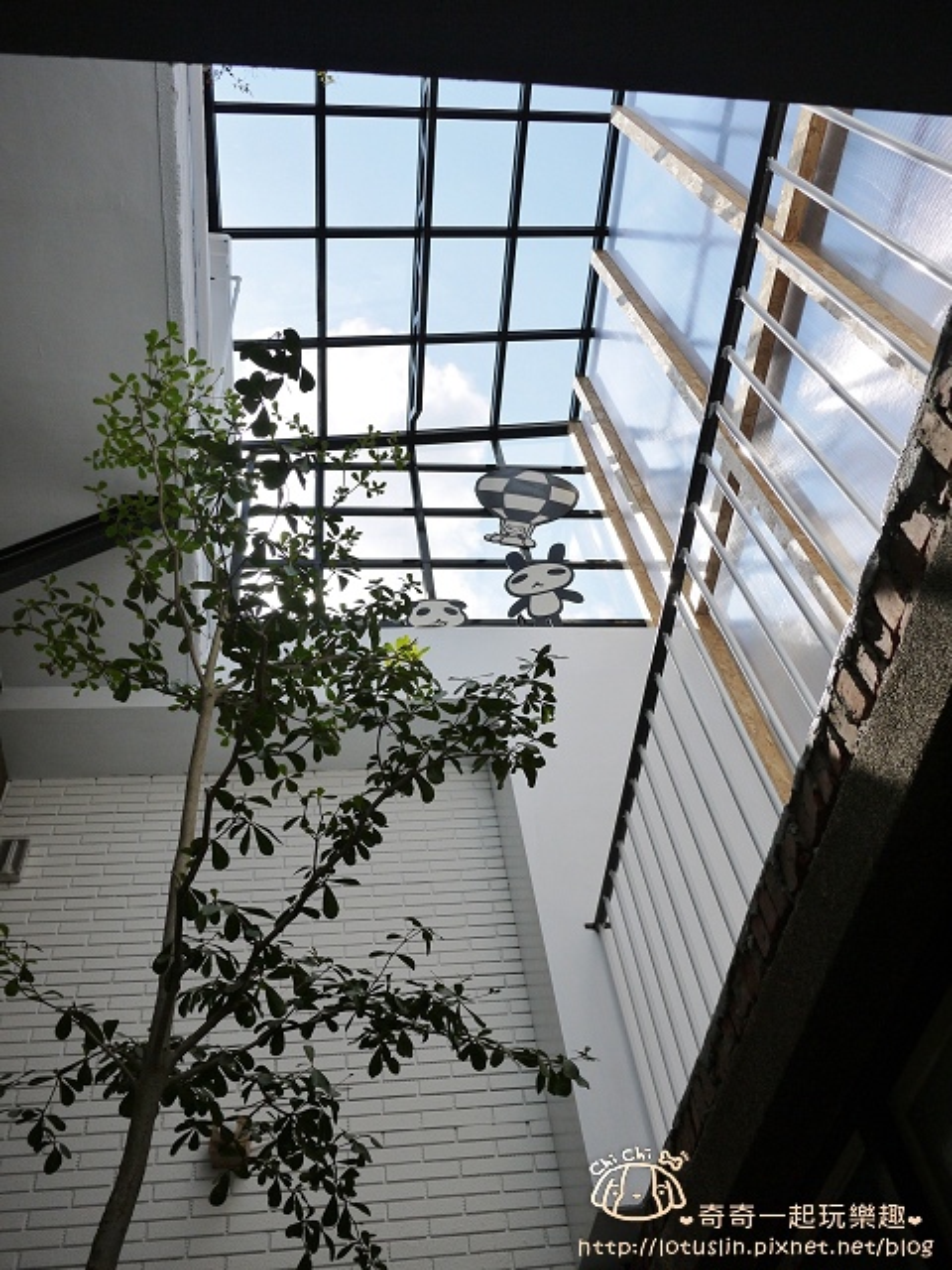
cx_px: 476
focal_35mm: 28
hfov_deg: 49.7
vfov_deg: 63.4
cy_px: 635
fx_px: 1027
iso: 100
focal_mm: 14
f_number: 4
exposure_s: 1/2000
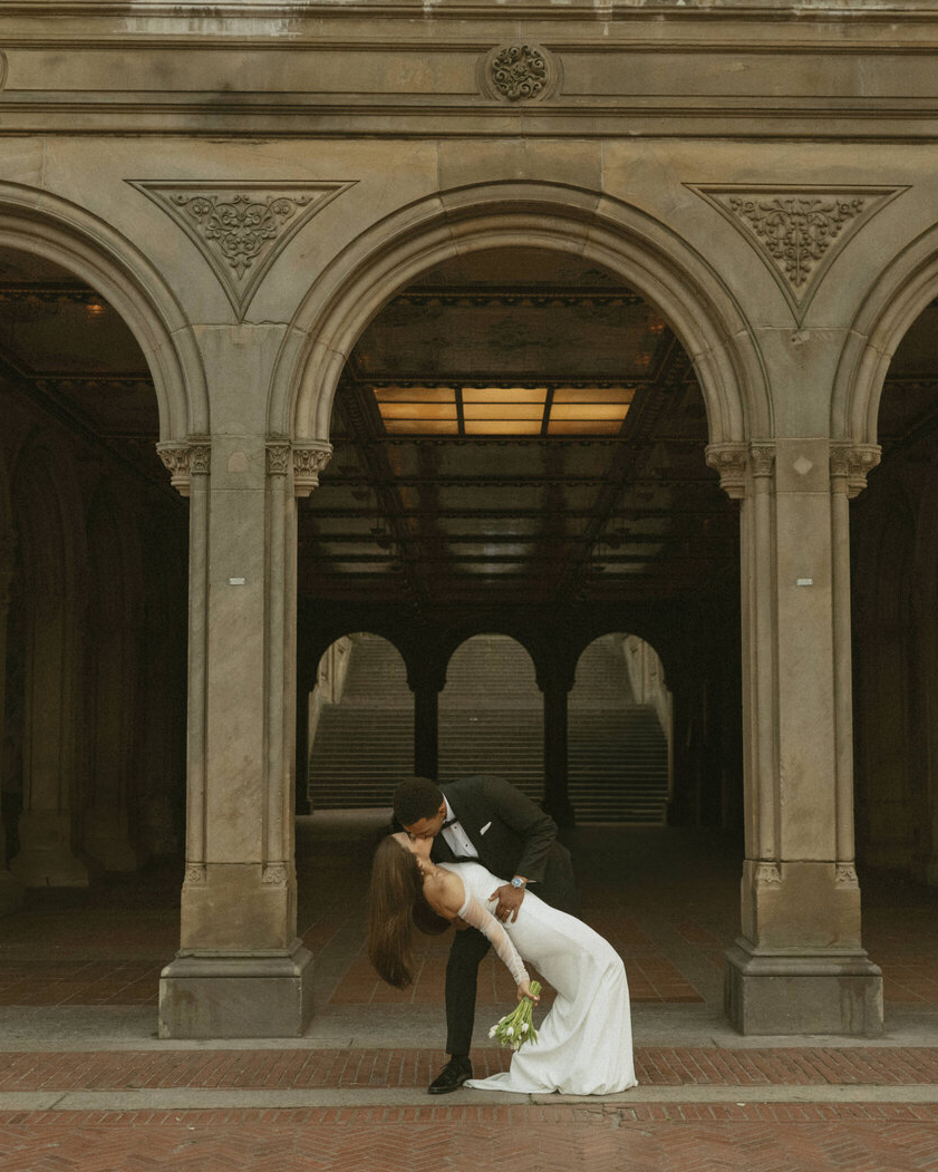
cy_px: 589
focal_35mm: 50
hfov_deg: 30.2
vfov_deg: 37.3
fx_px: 1735
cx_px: 511
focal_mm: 35
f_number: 2.8
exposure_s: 1/2500
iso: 2500
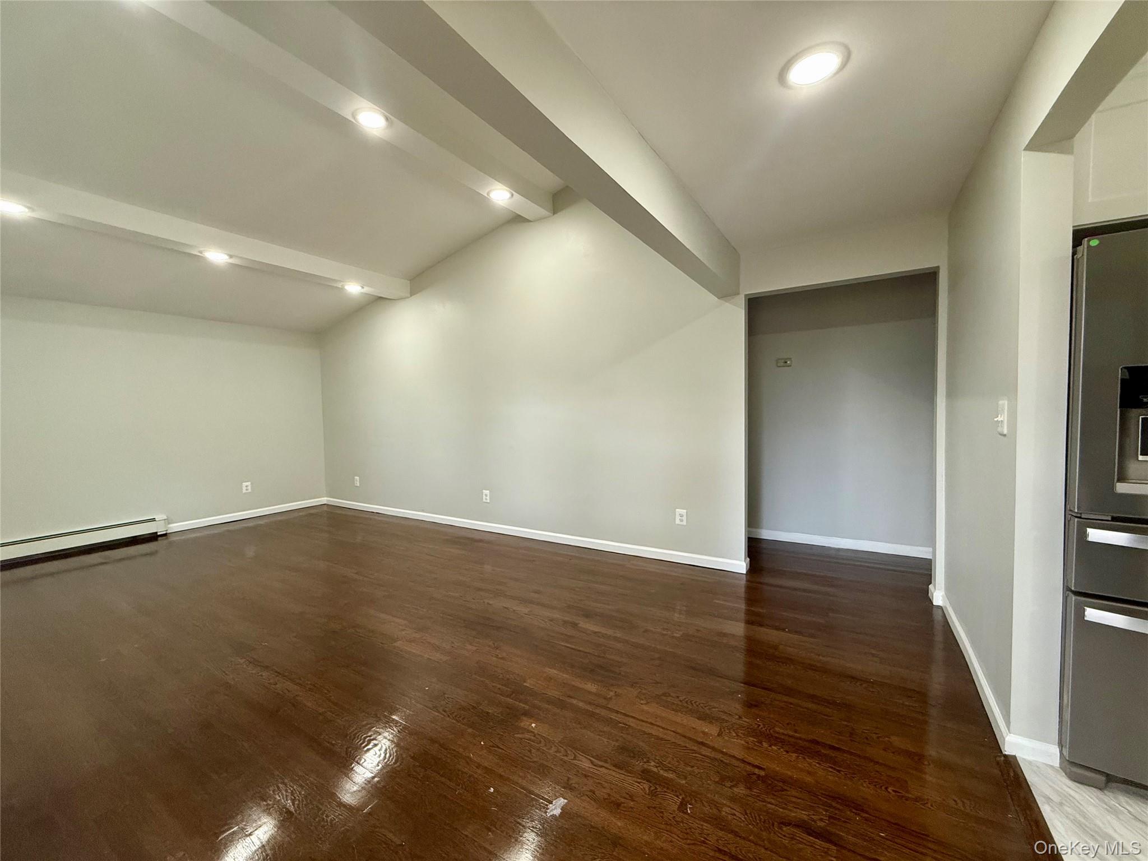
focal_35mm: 14
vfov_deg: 85.7
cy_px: 430
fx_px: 464
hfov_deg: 102.1
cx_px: 574
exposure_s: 1/120
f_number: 2.2
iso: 250
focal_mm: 2.22
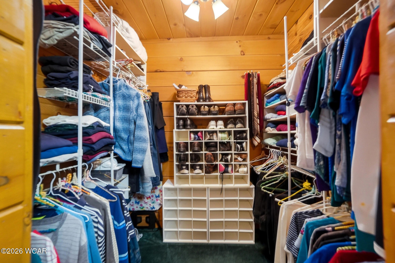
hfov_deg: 100.4
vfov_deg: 77.3
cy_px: 132
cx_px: 198
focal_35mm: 15
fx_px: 165
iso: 160
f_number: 5.6
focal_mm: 10
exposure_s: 1/30
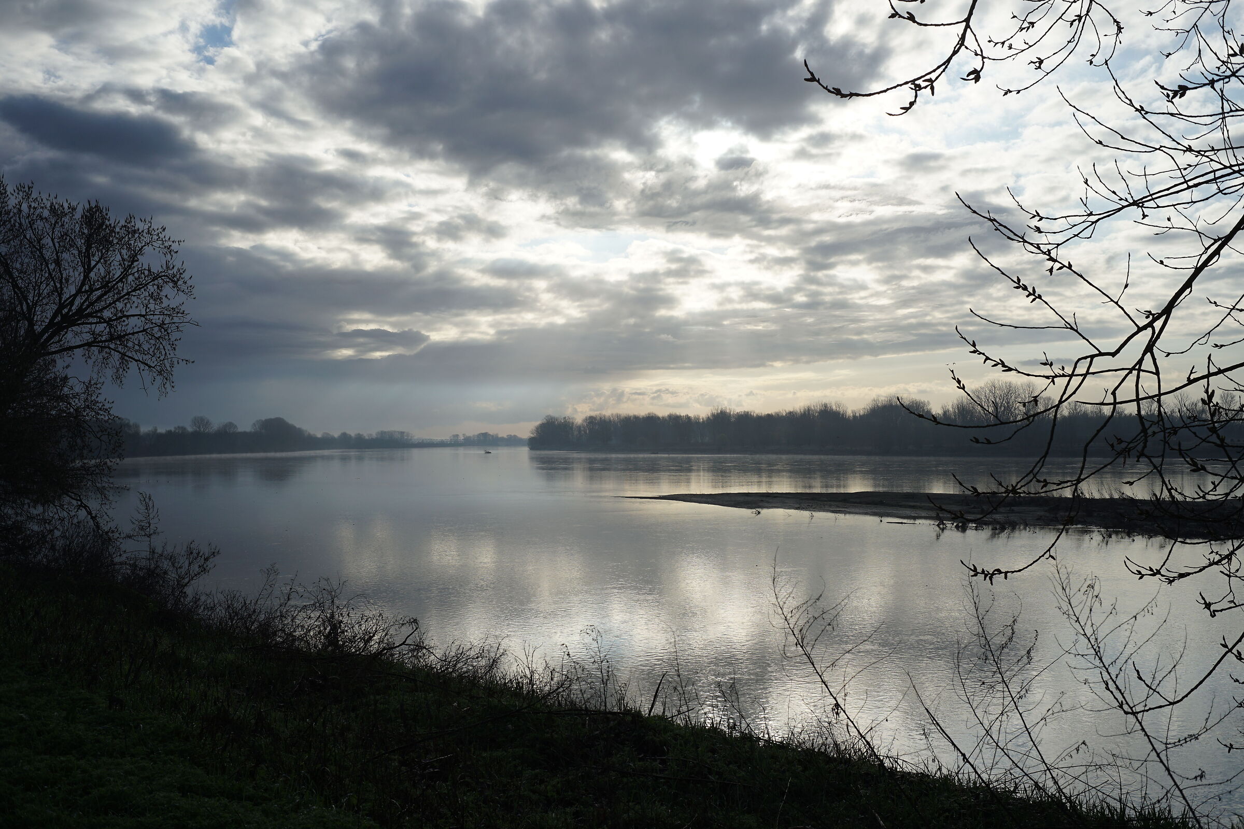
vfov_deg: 37.9
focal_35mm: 35
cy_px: 414
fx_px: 1209
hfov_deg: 54.4
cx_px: 622
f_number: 10
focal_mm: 35
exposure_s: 1/500
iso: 125
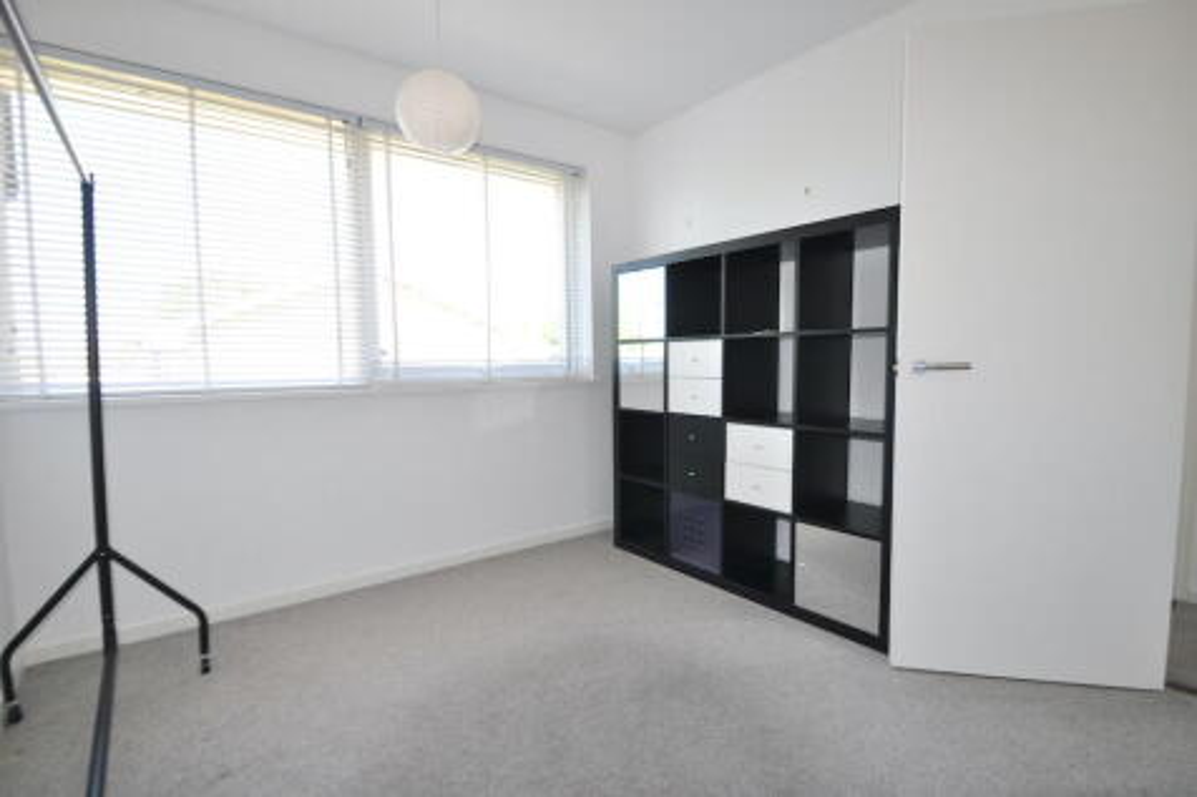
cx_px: 598
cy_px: 398
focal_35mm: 17
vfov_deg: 69.6
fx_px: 573
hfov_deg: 92.5
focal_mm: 11.5
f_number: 3.5
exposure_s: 1/160
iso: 400
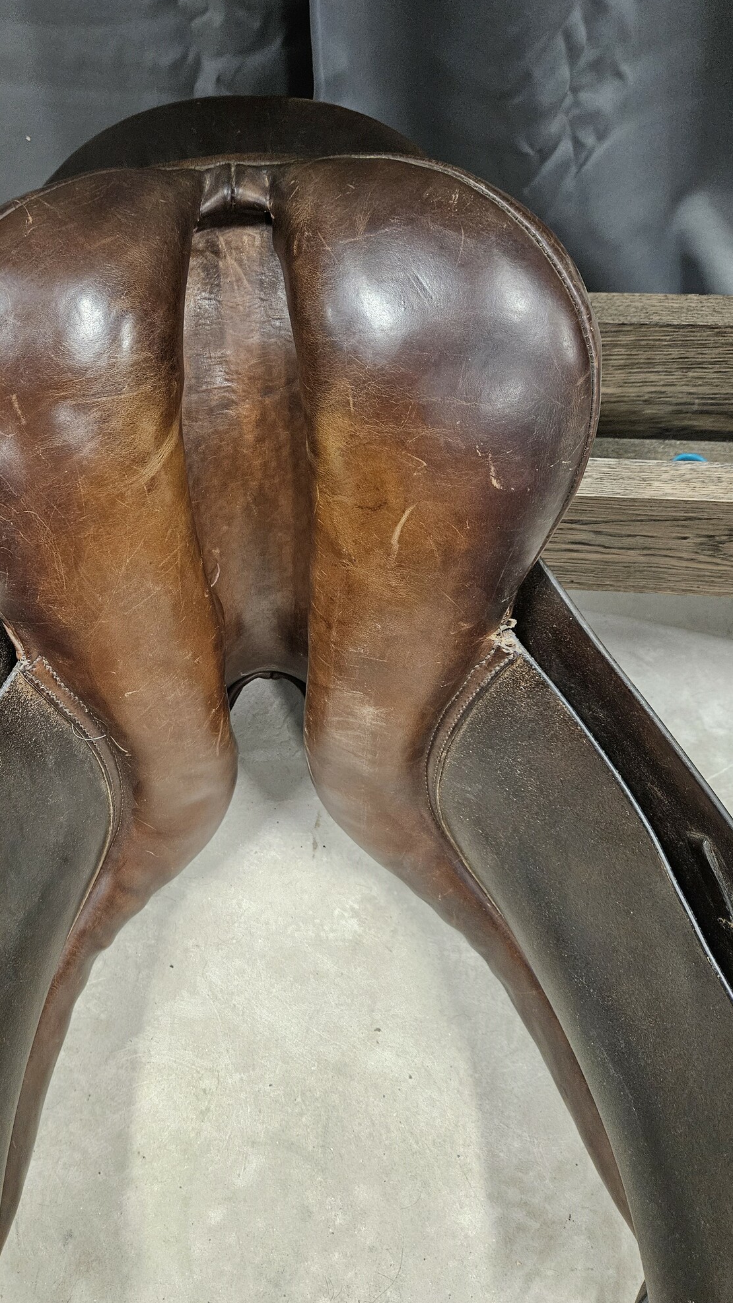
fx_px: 899
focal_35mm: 26
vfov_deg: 71.9
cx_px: 263
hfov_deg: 43.9
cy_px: 640
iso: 800
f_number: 1.8
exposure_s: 1/100
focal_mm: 5.4
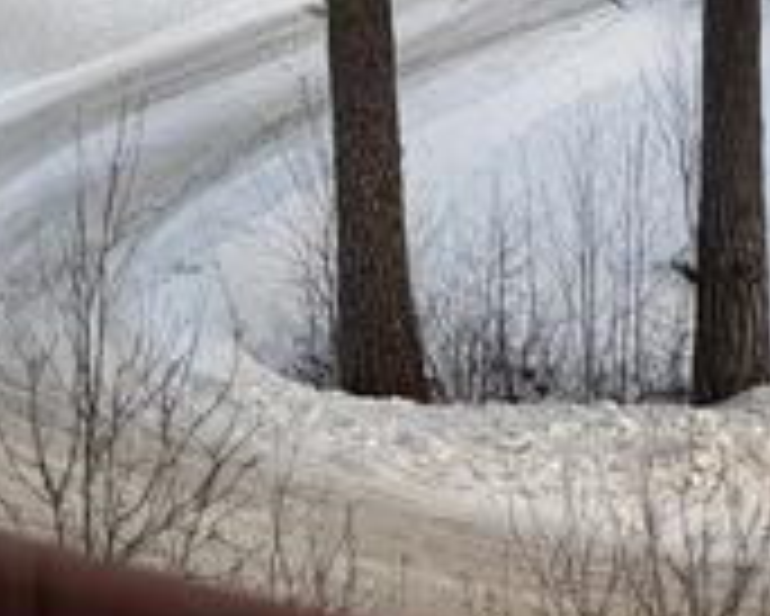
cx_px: -867
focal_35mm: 133
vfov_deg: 10.0
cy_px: -917
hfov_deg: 12.4
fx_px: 3033
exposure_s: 1/683
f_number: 1.78
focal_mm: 6.76
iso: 80
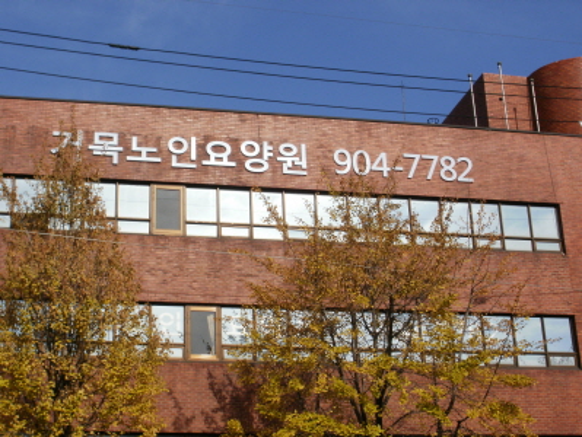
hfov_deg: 30.2
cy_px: 218
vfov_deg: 23.0
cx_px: 291
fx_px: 1077
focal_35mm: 64
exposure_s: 1/500
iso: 100
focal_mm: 11.2
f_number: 7.3
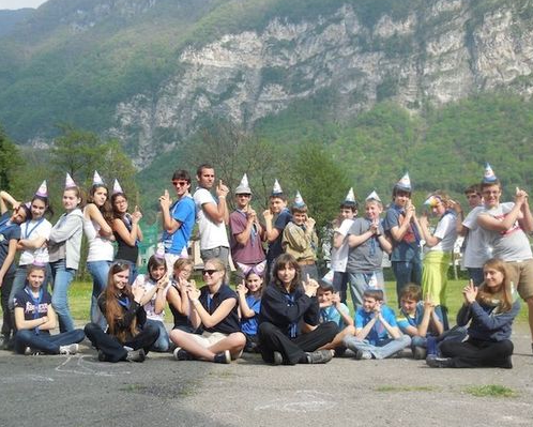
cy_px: 231
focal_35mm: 47
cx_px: 250
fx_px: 742
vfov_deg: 32.1
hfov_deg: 39.5
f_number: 3.6
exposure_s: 1/800
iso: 125
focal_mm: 7.1
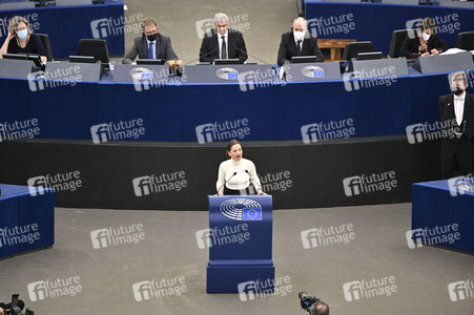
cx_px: 237
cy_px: 158
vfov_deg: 6.9
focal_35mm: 200
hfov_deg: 10.3
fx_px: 2631
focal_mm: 200
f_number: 2.8
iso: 1000
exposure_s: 1/320
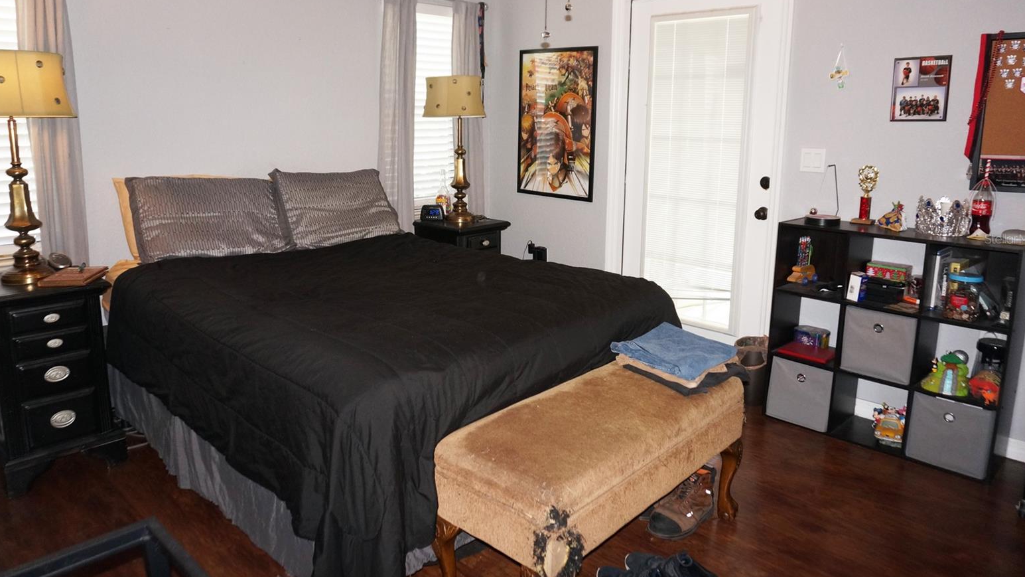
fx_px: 707
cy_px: 238
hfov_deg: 71.9
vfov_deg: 44.2
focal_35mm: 26
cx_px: 513
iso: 800
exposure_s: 1/160
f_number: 4
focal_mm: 16
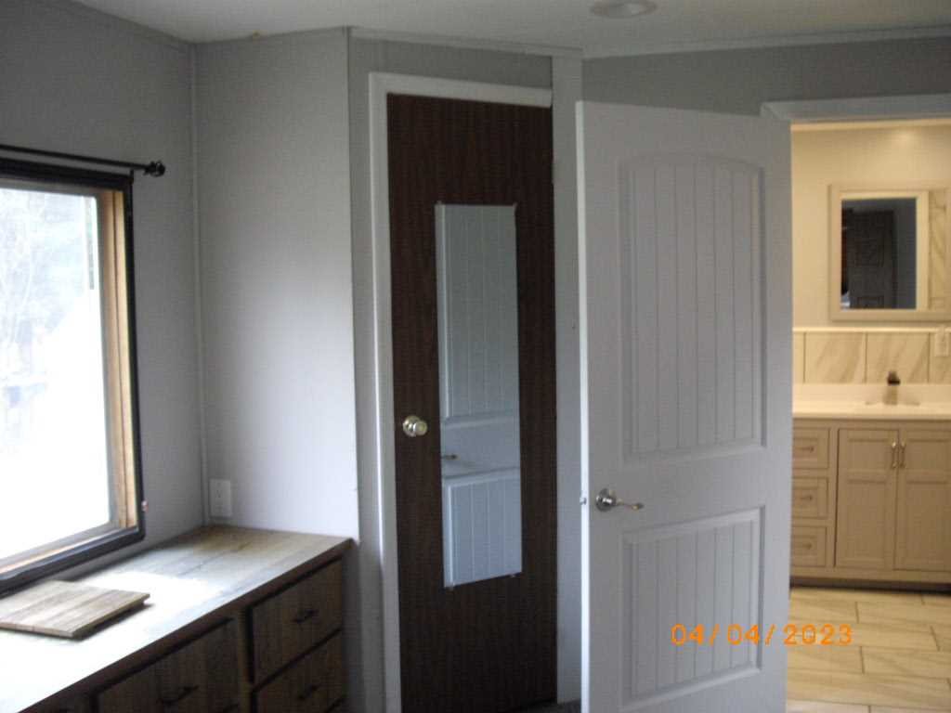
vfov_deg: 37.7
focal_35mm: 38
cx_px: 476
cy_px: 356
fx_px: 1044
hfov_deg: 49.0
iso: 400
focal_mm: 7.9
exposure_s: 1/80
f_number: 2.8
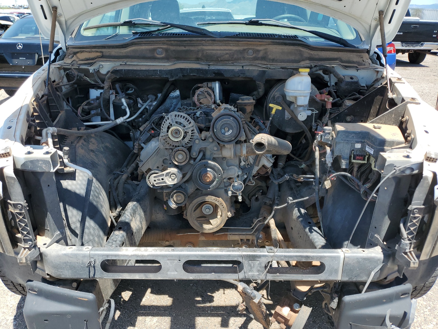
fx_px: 329
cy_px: 164
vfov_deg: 53.1
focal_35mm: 26
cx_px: 219
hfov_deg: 67.3
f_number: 1.5
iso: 50
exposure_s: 1/1250
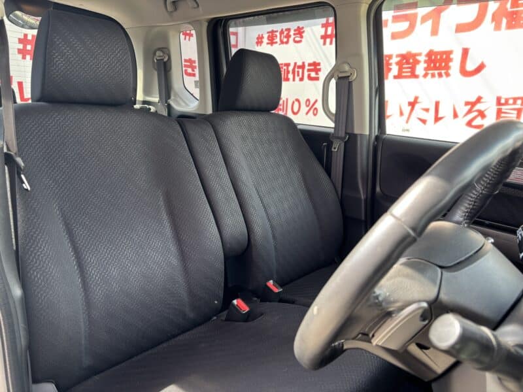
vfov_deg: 53.1
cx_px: 262
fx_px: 393
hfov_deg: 67.3
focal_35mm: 26
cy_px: 196
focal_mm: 5.96
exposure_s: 1/121
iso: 80
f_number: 1.6
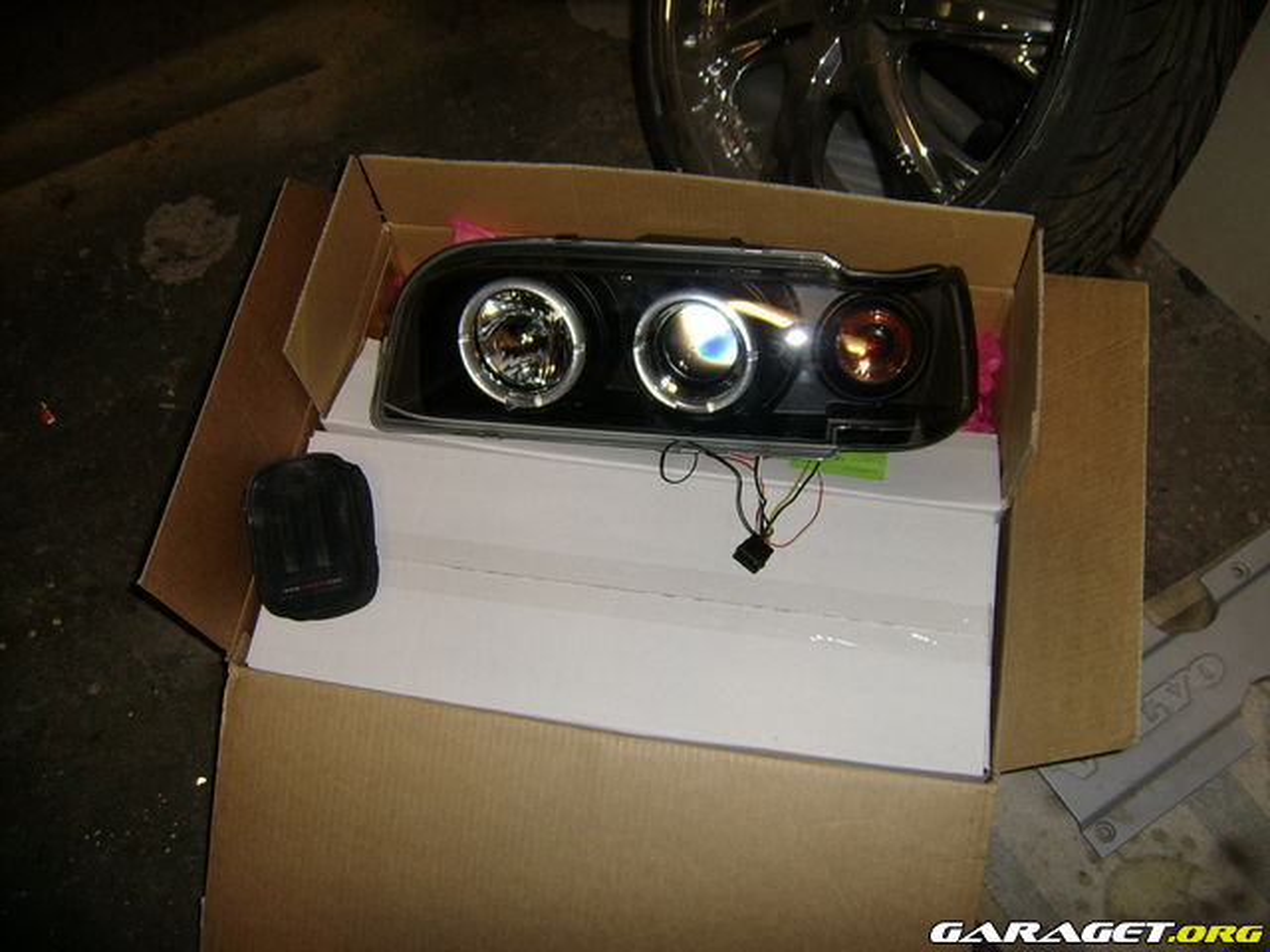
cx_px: 635
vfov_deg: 40.7
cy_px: 476
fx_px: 1284
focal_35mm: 35
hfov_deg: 52.6
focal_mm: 5.95
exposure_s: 1/30
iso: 100
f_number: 2.8
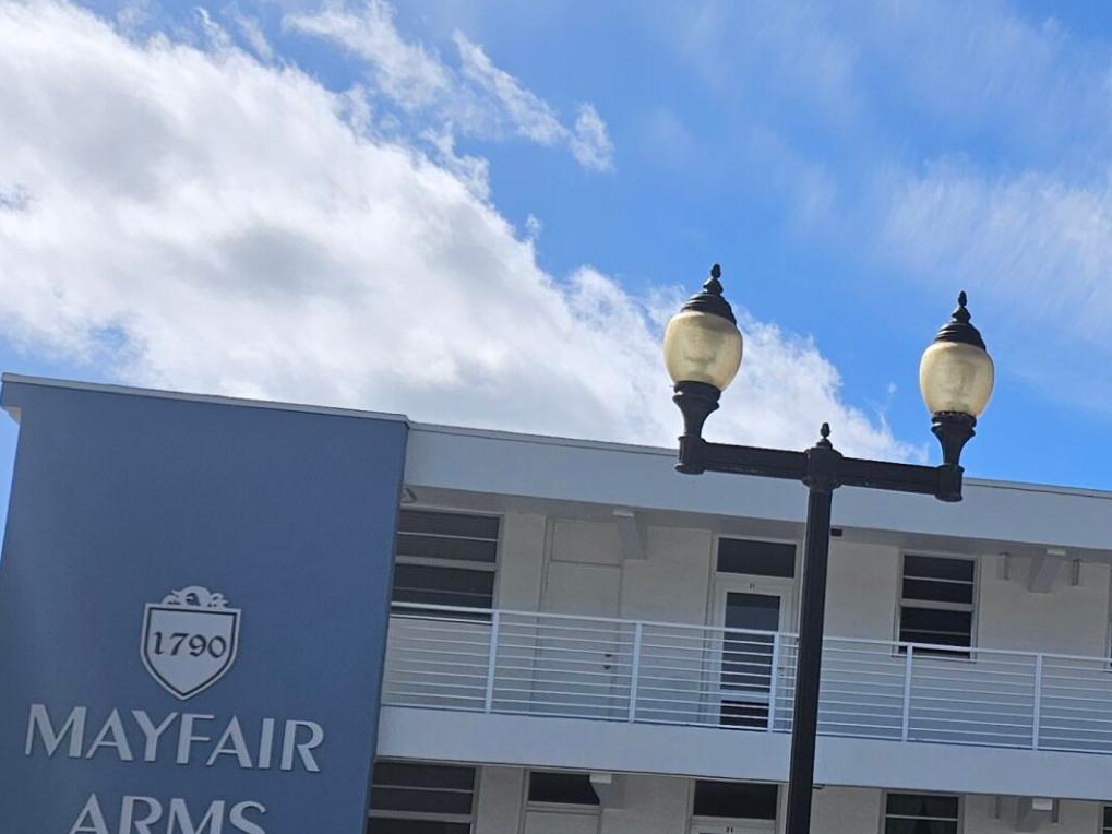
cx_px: 1335
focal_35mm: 65
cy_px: 803
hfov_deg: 26.5
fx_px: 2088
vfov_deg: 21.9
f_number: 1.8
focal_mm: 5.4
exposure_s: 1/3282
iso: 25
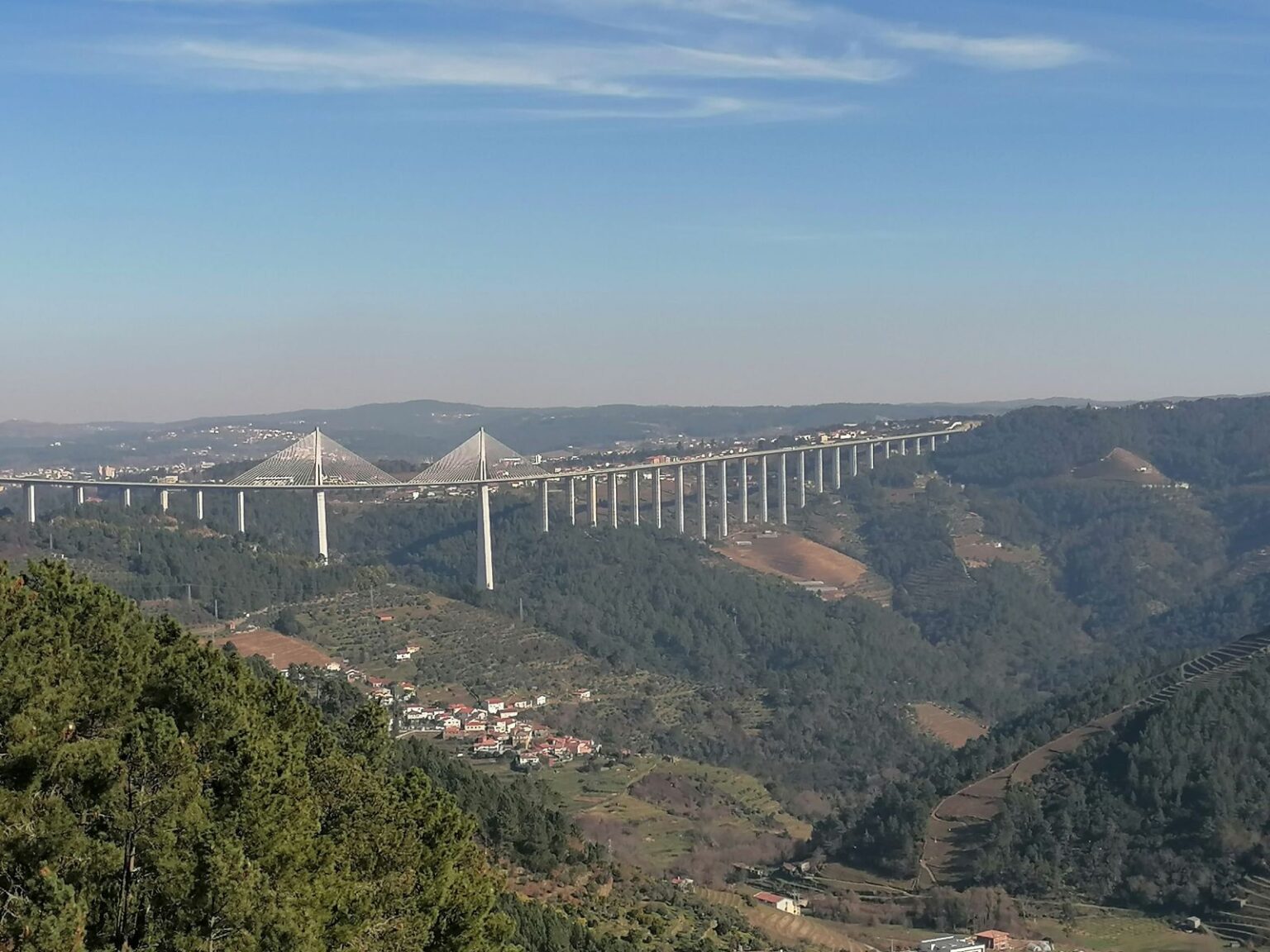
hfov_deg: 32.7
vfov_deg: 24.8
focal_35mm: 59
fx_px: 2165
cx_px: 635
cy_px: 476
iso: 50
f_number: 1.8
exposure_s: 1/1351
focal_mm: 4.75
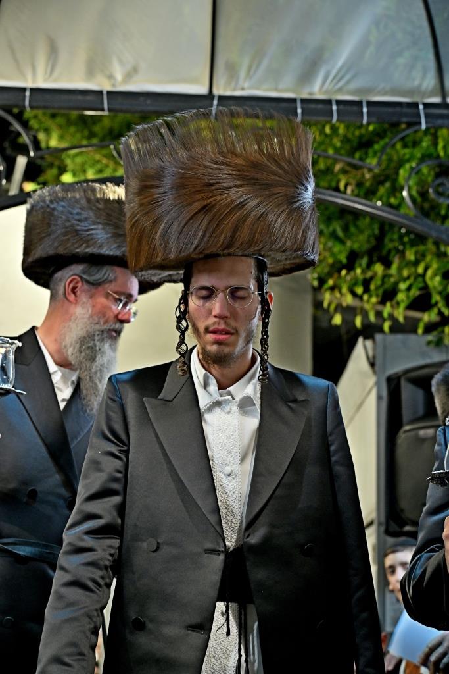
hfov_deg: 26.0
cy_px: 337
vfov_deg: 38.2
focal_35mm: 52
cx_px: 224
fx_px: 972
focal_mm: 52
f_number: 4
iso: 800
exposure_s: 1/160
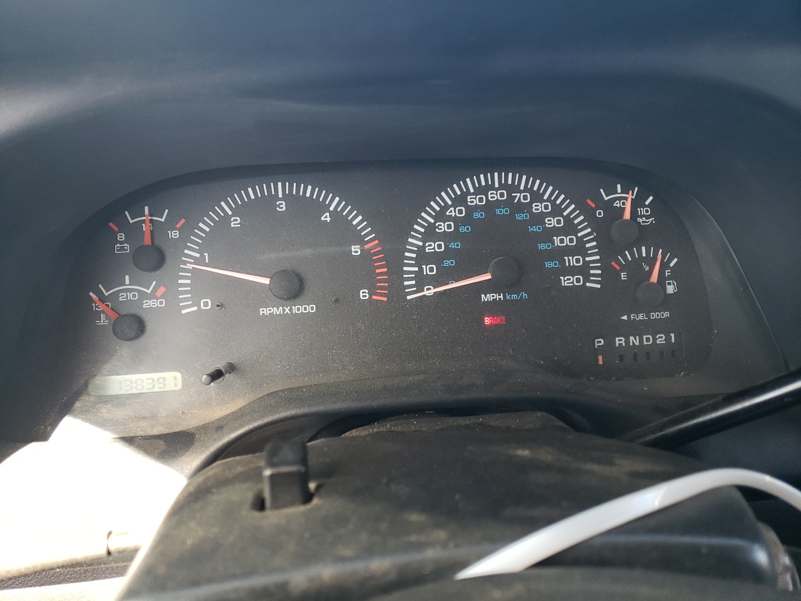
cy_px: 300
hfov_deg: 67.3
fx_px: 602
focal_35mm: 26
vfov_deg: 53.1
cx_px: 400
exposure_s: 1/120
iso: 89
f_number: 1.5
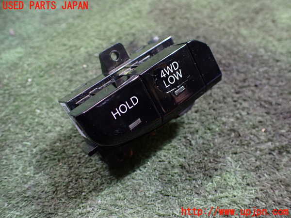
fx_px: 252
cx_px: 146
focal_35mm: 30
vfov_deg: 46.8
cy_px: 109
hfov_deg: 60.0
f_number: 2.3
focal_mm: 5.4
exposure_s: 1/40
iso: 800
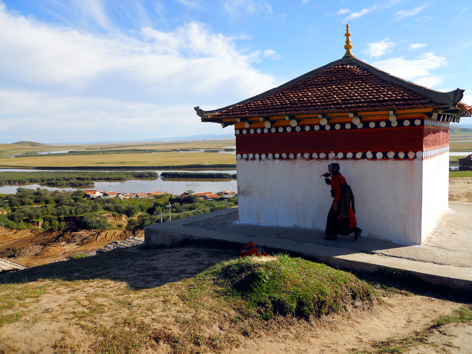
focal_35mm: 28
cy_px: 177
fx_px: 382
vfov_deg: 49.7
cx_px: 236
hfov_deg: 63.4
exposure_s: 1/250
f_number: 5.4
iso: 80
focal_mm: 5
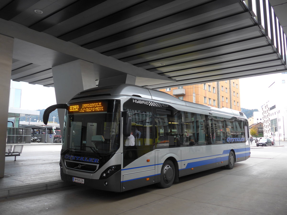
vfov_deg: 48.2
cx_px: 144
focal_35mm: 29
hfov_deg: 61.7
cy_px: 108
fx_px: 240
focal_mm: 6
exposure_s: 1/250
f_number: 2.5
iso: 160
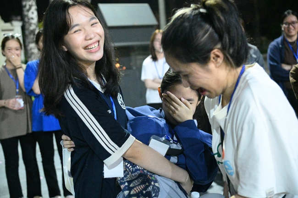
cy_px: 99
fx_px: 430
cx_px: 149
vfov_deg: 25.9
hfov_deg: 38.2
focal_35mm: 52
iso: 40000
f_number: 4
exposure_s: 1/200
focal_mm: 52
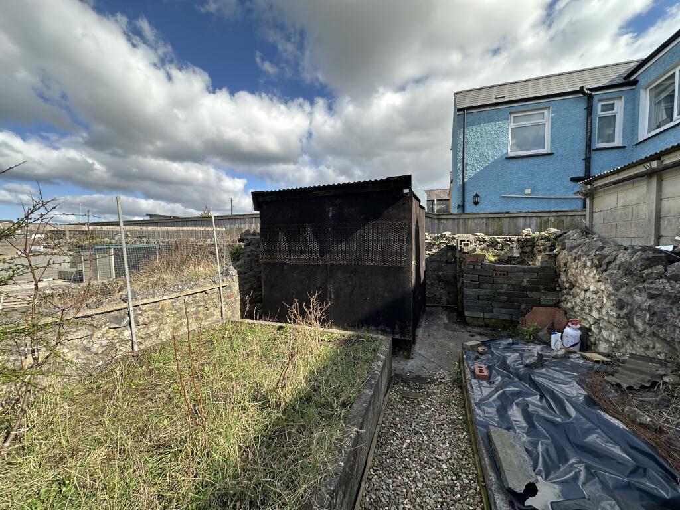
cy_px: 255
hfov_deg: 102.1
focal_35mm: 14
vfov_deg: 85.7
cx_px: 340
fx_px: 275
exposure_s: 1/785
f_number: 2.2
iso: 40
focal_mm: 2.22
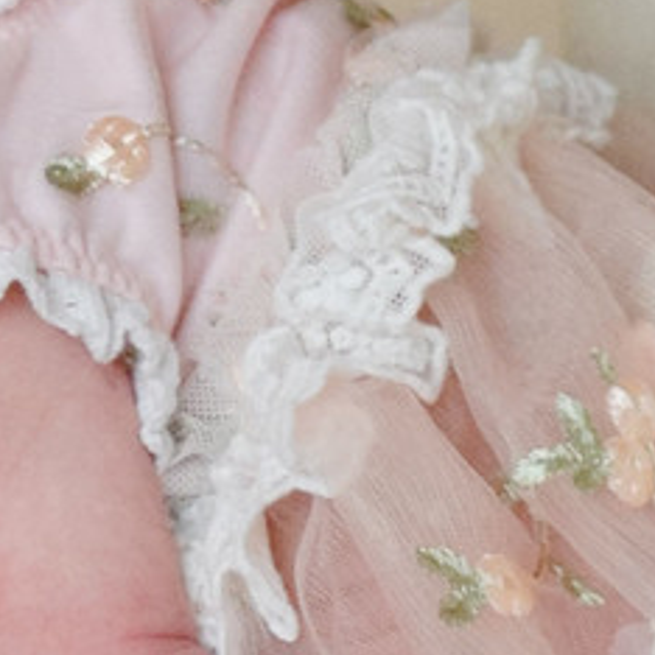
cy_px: -453
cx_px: -8
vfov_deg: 3.9
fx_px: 9447
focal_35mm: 441
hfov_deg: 4.0
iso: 800
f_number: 5.3
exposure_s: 1/200
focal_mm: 45
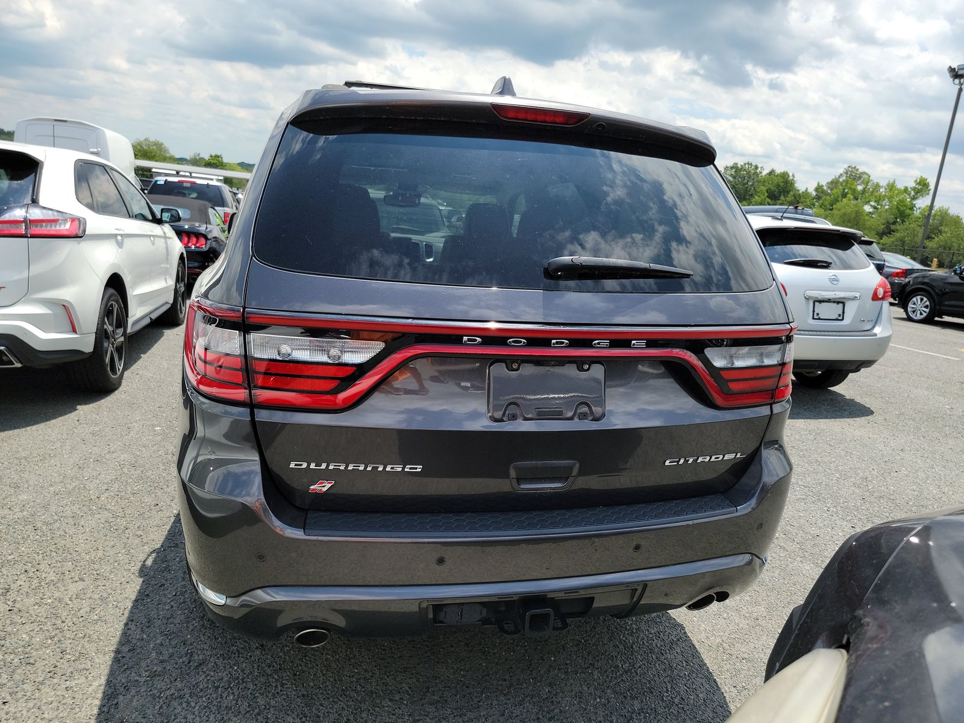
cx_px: 482
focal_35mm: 24
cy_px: 362
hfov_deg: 71.6
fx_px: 668
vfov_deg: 56.8
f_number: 1.8
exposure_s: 1/770
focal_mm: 6.7
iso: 50
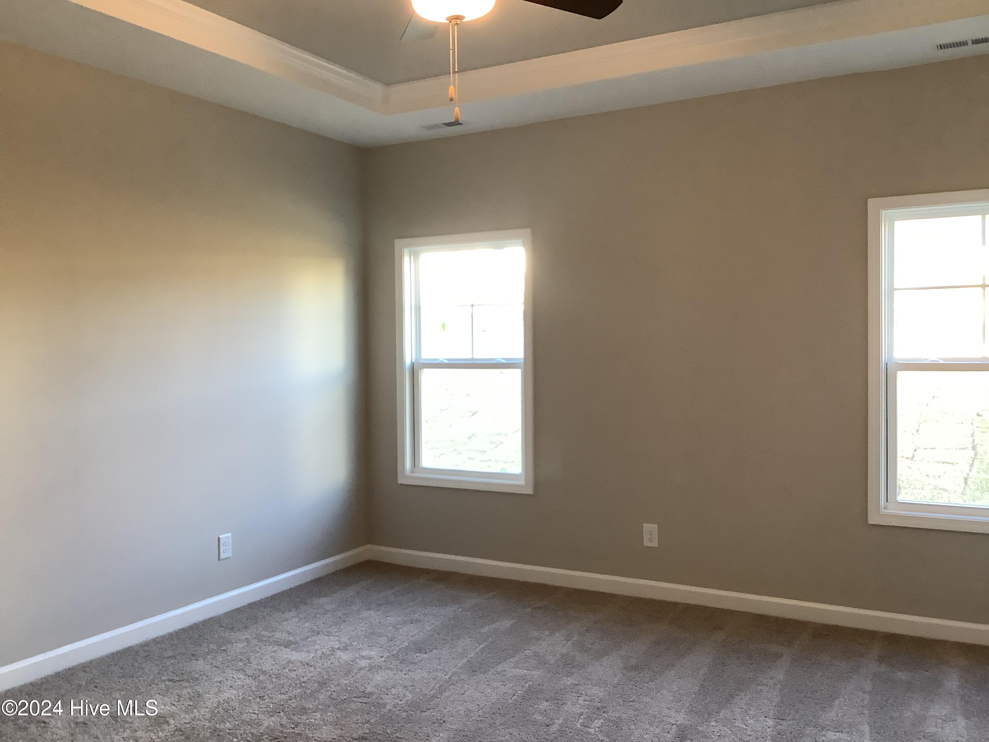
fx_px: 886
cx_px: 494
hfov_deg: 58.4
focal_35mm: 31
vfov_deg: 45.4
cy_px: 371
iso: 160
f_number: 2.4
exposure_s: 1/60
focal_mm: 3.3
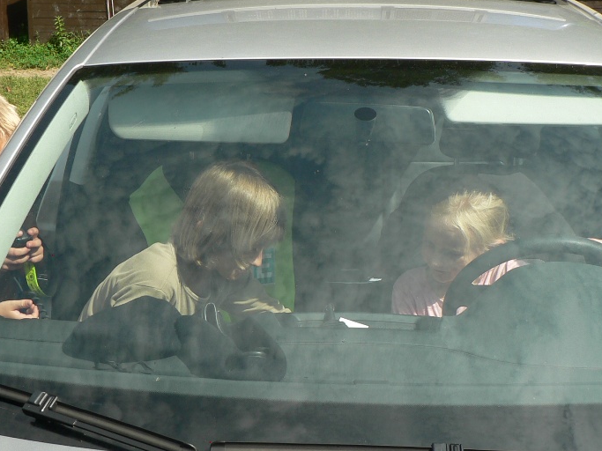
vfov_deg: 24.4
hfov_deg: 32.1
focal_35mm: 60
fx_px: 1043
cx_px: 259
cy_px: 226
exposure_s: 1/400
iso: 64
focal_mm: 6.9
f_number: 4.5
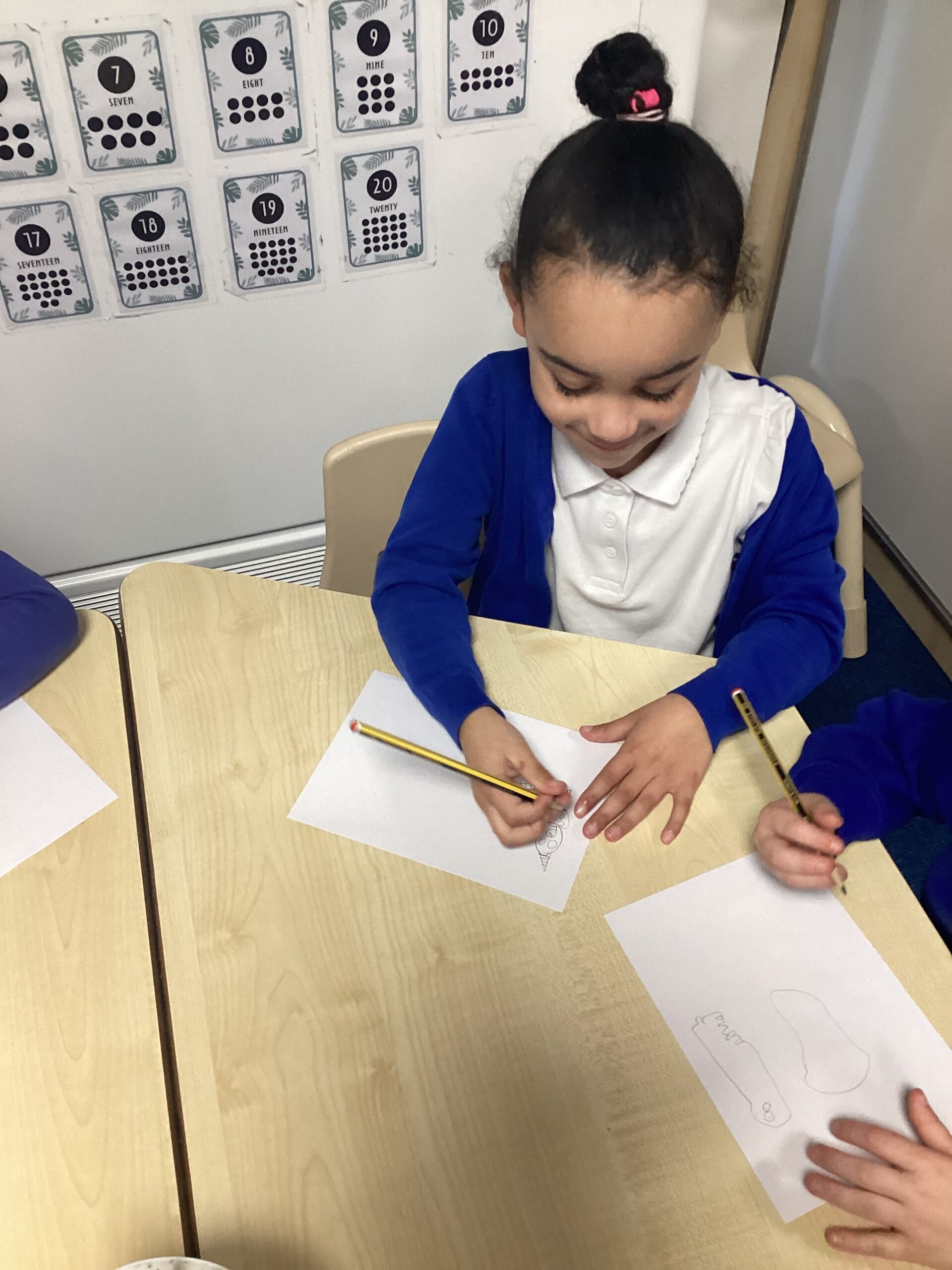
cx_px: 476
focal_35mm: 31
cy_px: 635
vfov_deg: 58.4
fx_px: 1137
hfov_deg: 45.4
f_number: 2.4
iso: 160
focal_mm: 3.3
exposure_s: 1/50
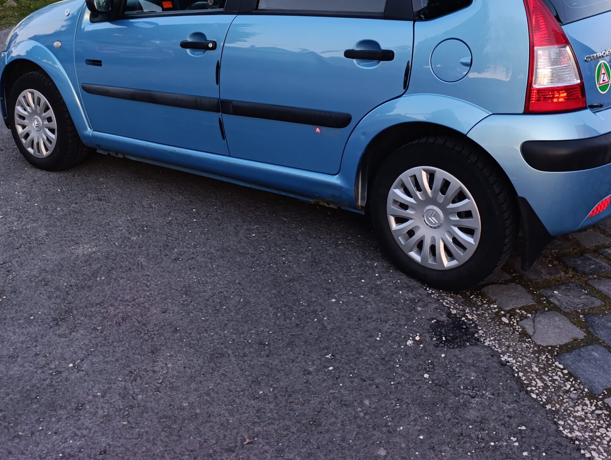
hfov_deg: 48.5
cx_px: 374
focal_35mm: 38
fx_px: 672
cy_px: 88
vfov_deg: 36.4
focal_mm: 6.14
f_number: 1.6
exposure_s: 1/100
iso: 640
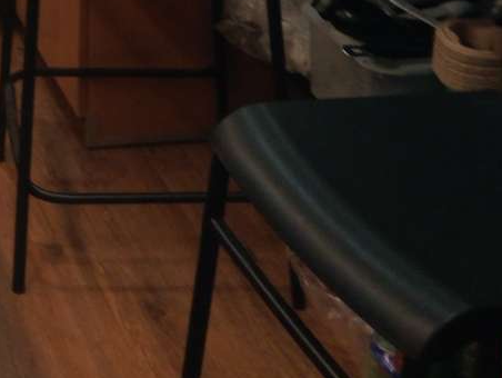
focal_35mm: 93
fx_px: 1350
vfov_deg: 14.8
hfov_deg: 19.3
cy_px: -191
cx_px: -164
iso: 188
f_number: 1.8
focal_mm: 3.98
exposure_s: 1/33.3
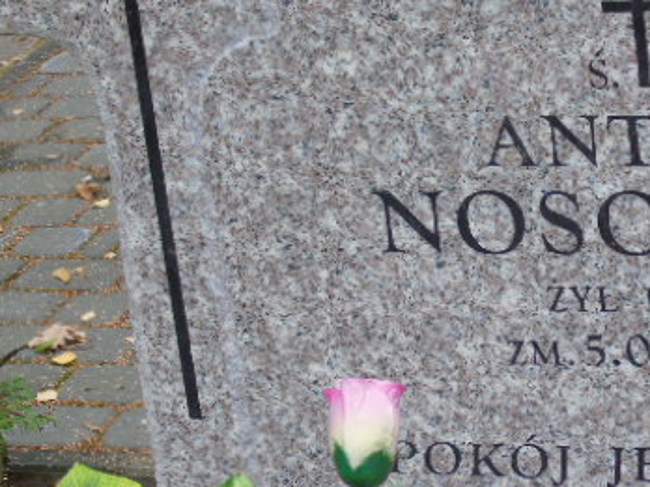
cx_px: 538
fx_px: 2835
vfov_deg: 9.8
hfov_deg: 13.0
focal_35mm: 151
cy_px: 248
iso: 80
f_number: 4.1
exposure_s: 1/40
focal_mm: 15
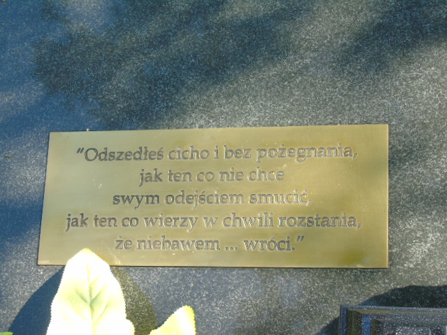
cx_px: 224
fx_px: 917
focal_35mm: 71
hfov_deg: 27.4
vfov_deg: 20.7
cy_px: 168
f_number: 4.7
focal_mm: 13
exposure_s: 1/60
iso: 80
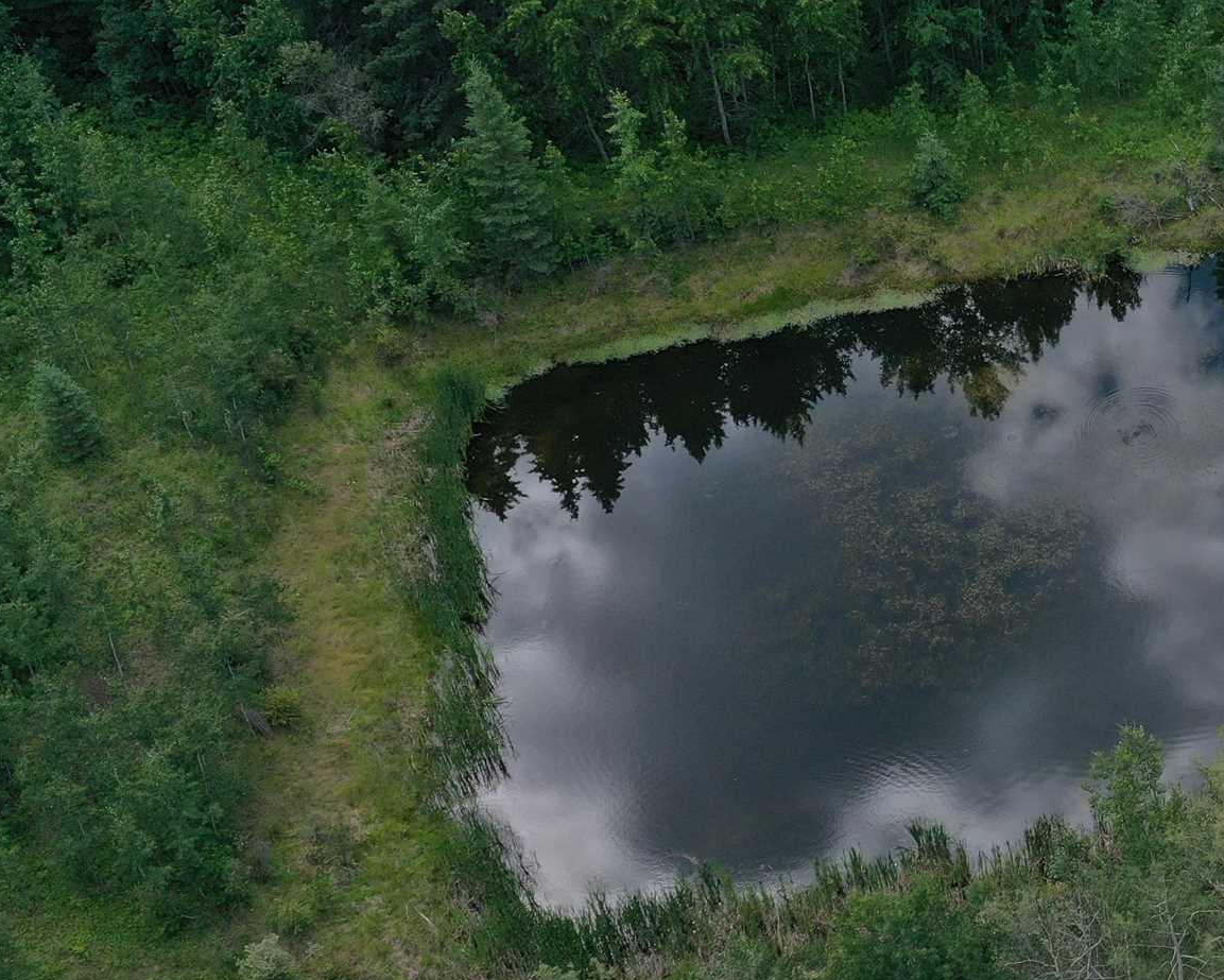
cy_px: 509
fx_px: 2536
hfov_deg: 25.2
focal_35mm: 70
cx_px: 1352
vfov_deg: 21.9
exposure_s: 1/320
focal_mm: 10.26
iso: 100
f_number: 5.6
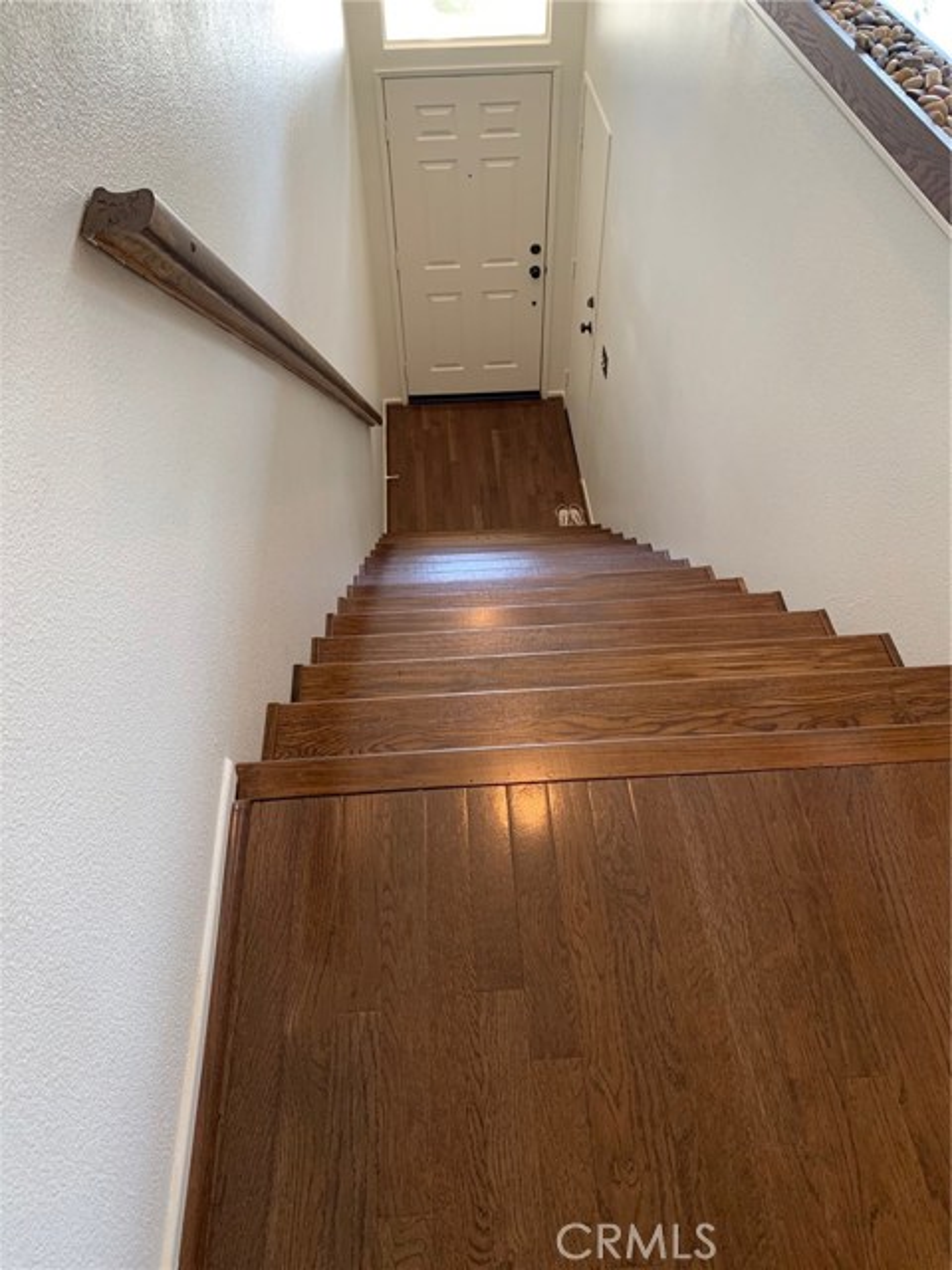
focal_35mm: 26
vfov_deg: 67.3
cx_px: 476
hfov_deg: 53.1
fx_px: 953
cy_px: 635
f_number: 1.8
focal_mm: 4.25
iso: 160
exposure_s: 1/60
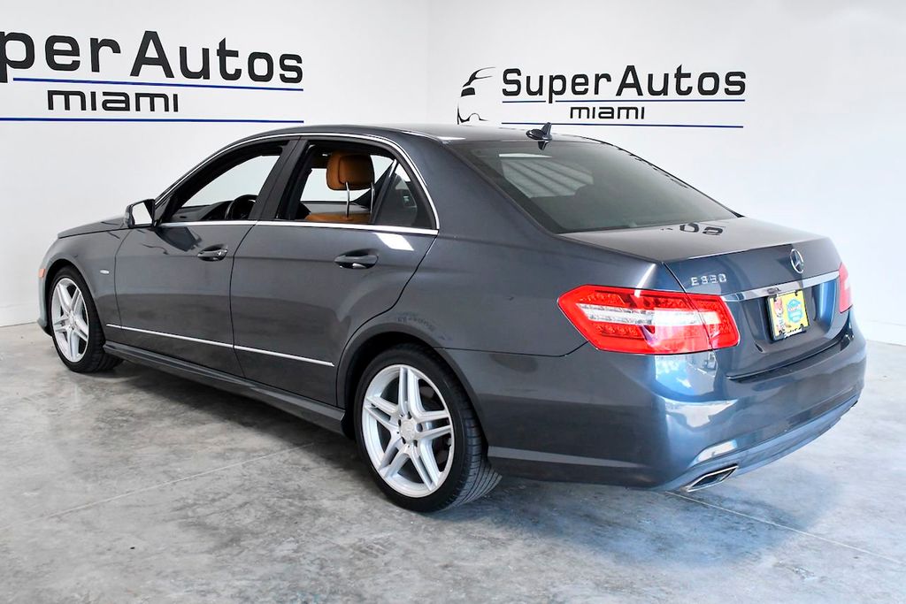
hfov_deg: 53.1
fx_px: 906
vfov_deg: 36.9
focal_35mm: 36
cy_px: 302
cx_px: 453
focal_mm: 24
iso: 2500
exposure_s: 1/1250
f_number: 4.5
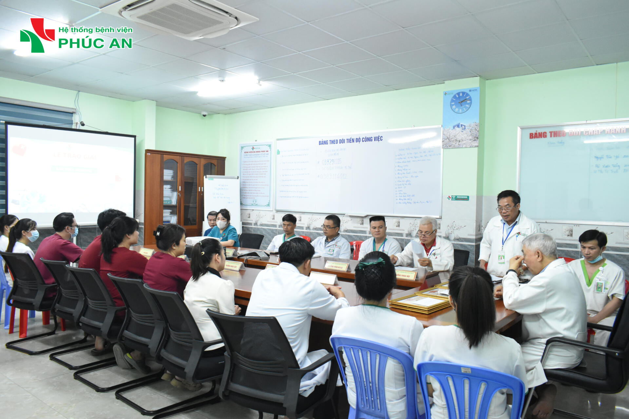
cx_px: 314
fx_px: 472
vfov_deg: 47.9
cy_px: 210
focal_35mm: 27
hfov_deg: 67.4
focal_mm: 18
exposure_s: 1/80
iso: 2500
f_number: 5
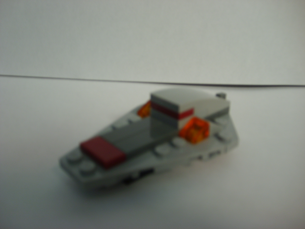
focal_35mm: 35
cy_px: 114
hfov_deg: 52.6
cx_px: 152
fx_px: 308
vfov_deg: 40.7
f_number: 2.8
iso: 50
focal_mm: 5.8
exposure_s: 1/4
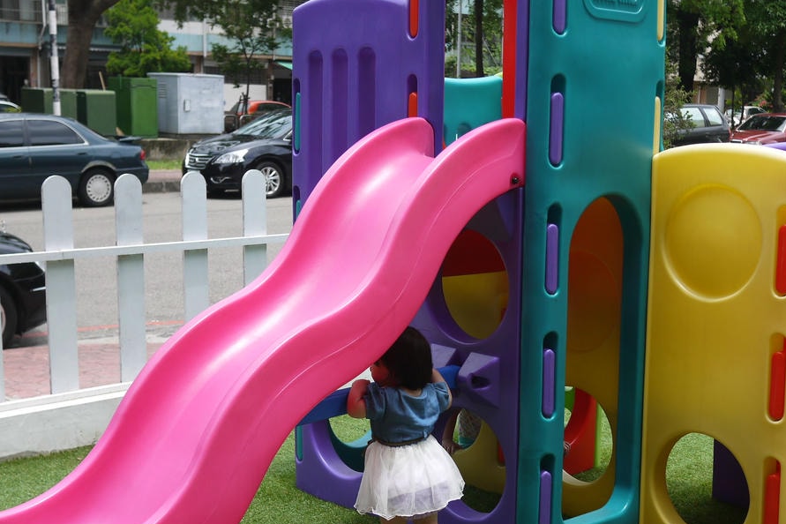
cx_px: 445
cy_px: 326
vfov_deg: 24.1
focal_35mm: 56
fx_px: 1223
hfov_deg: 35.6
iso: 160
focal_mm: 20
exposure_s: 1/1600
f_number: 2.5
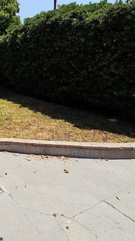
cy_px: 75
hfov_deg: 38.4
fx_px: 159
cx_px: -12
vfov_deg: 71.3
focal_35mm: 25
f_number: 2.2
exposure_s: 1/2551
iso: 50
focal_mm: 2.2
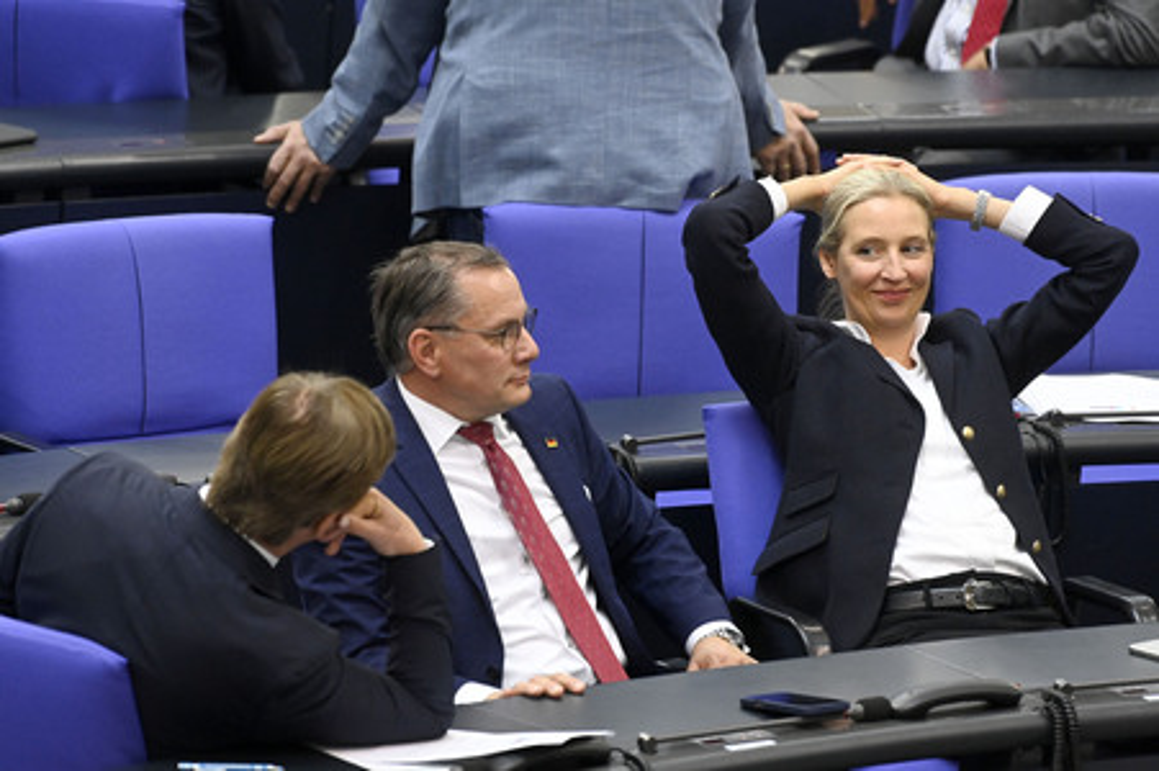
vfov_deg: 3.5
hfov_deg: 5.3
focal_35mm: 390
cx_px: 580
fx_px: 12546
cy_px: 386
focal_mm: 390
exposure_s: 1/400
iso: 8000
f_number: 5.6
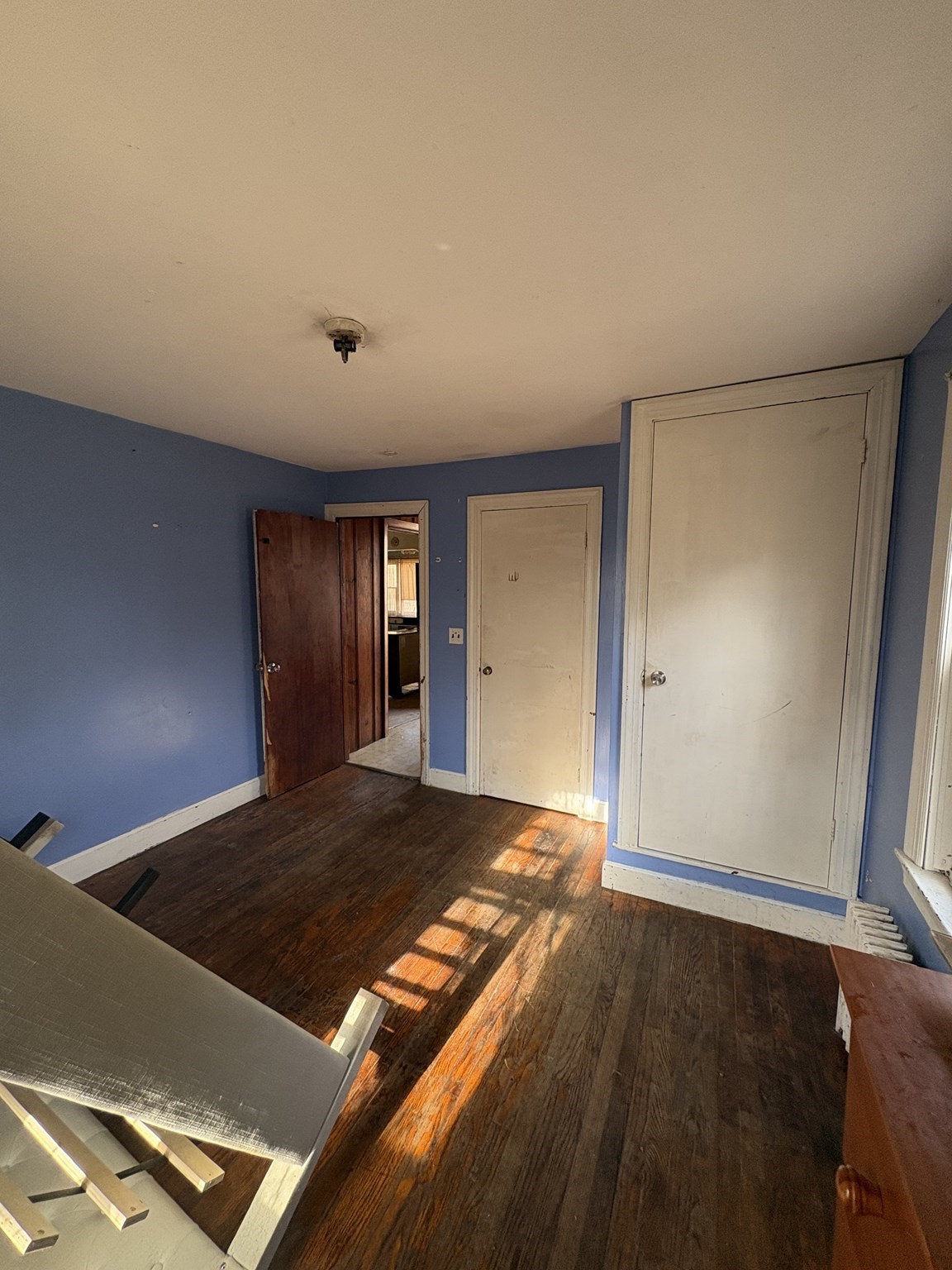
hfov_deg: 85.7
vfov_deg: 102.1
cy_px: 635
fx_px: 513
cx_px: 476
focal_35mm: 14
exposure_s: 1/99
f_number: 2.2
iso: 160
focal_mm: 2.22
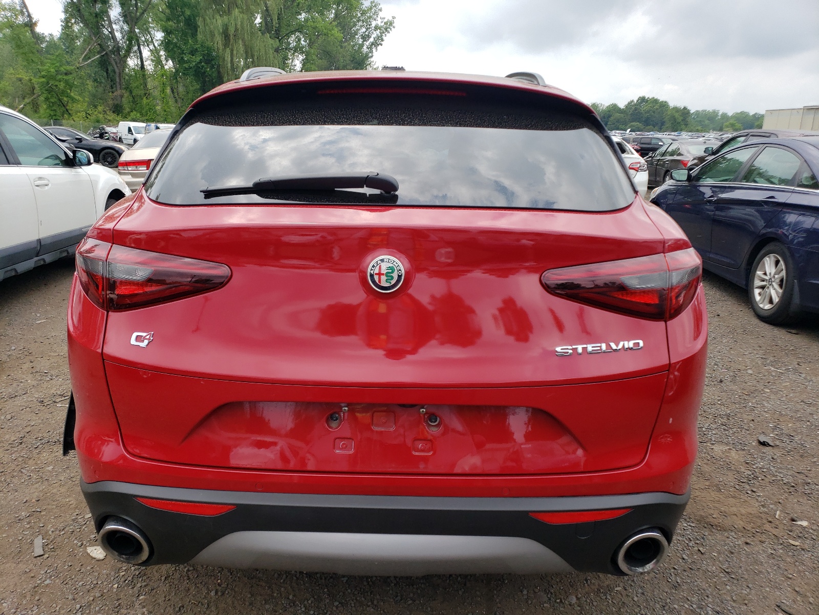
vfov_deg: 53.1
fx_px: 615
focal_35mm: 26
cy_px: 308
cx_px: 410
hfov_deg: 67.3
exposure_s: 1/2000
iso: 50
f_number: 1.5
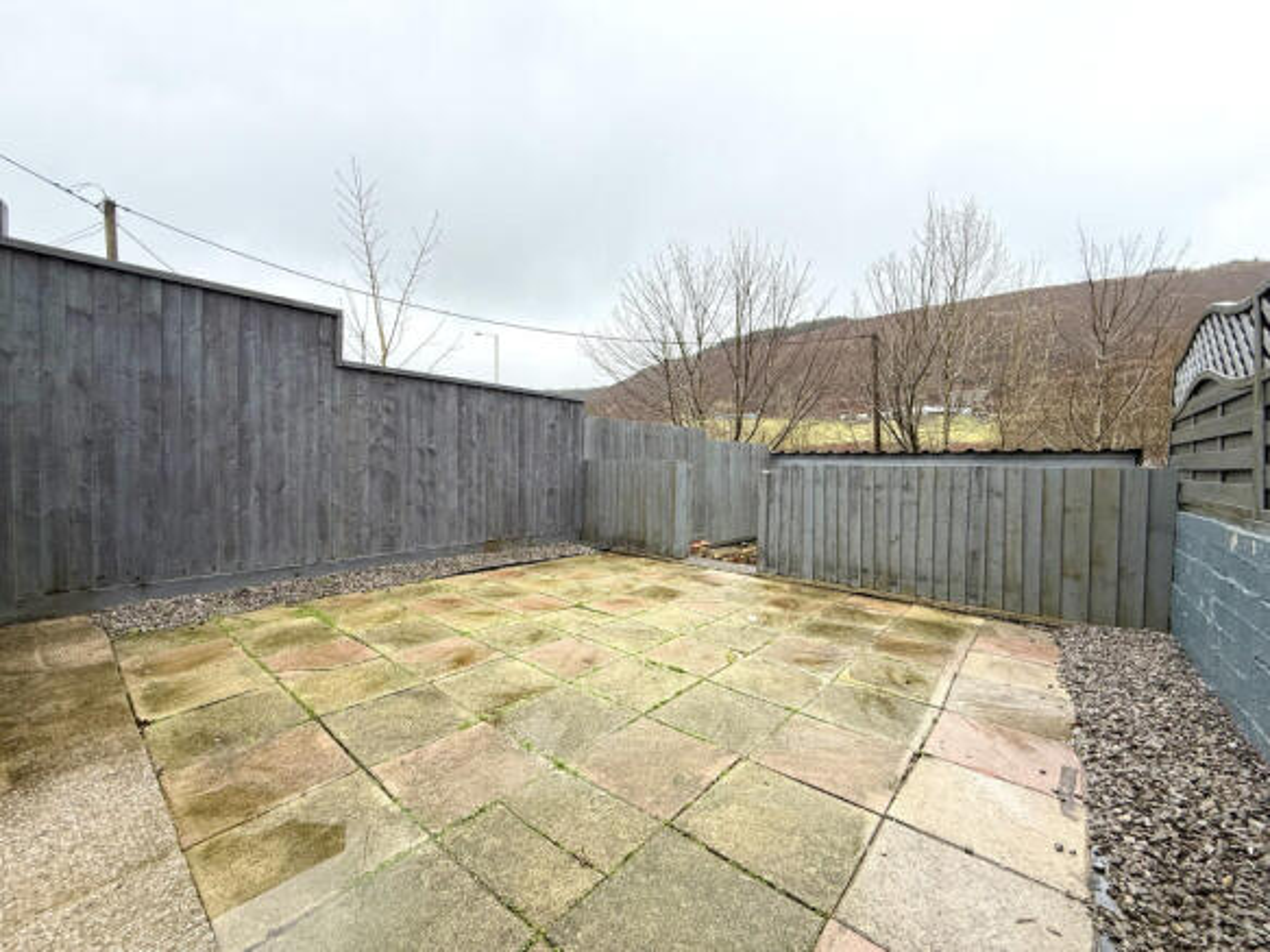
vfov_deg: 85.7
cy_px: 476
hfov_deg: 102.1
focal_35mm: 14
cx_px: 635
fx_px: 514
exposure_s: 1/174
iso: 50
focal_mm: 2.22
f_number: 2.2
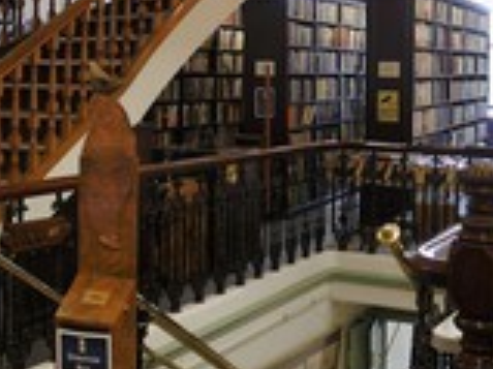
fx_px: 868
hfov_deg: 31.6
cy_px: 93
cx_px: 305
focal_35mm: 61
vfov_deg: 23.8
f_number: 4
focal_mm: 24
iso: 400
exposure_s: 1/30
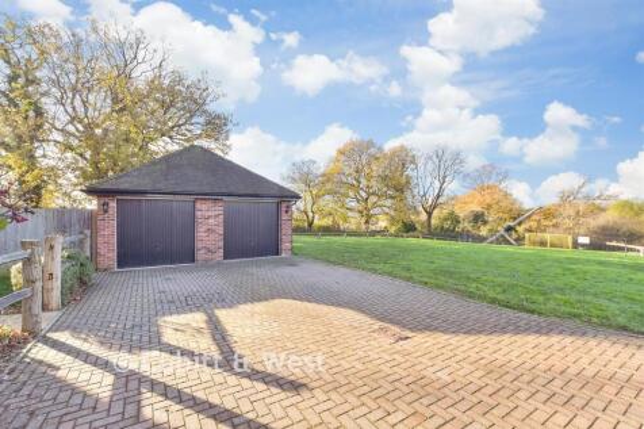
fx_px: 268
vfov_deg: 77.3
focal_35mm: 15
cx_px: 322
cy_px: 214
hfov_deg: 100.4
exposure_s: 1/250
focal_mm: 10
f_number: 8
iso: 400
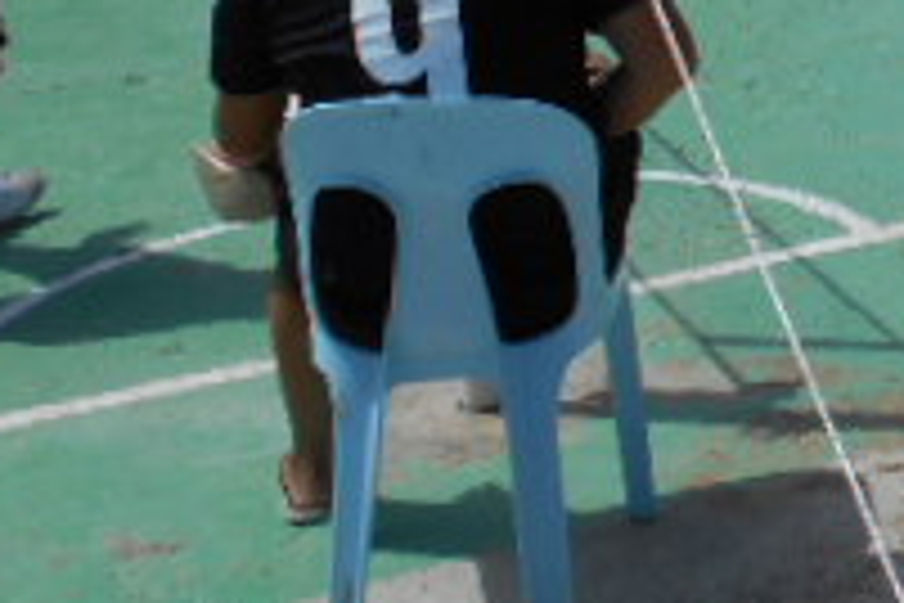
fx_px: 2159
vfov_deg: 15.0
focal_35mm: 86
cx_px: 1327
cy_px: -230
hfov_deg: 20.5
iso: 80
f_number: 3.2
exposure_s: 1/1600
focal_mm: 4.6
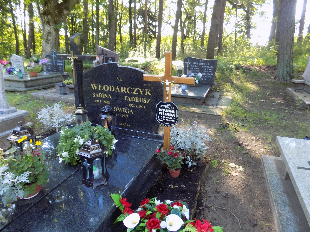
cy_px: 116
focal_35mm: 23
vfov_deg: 58.9
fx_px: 206
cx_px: 155
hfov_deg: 73.9
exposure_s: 1/30
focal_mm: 4
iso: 125
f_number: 3.1
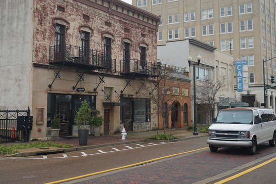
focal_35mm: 43
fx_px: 330
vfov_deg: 31.2
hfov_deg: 45.4
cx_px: 136
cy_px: 80
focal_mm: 20
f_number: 4
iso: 320
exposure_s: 1/160
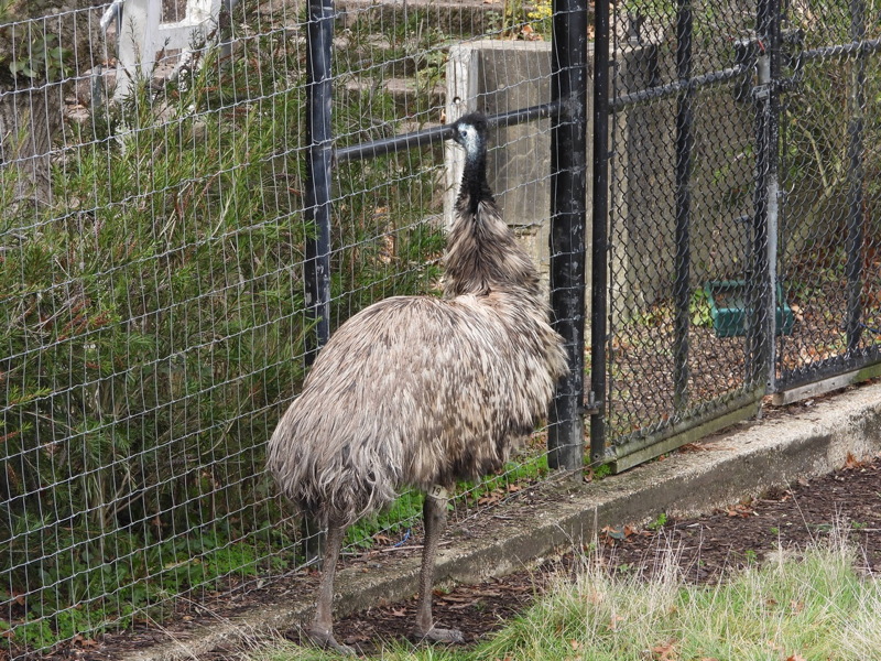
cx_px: 440
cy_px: 330
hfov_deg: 9.9
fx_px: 5090
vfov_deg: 7.4
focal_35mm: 200
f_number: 4.5
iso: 100
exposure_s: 1/160
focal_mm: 35.9
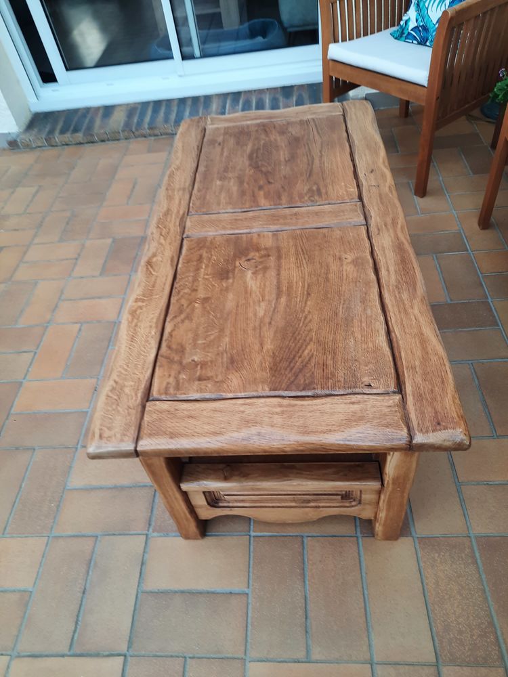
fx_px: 489
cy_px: 338
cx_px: 254
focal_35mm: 25
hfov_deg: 54.9
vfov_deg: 69.4
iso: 50
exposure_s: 1/50
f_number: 2
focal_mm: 4.6
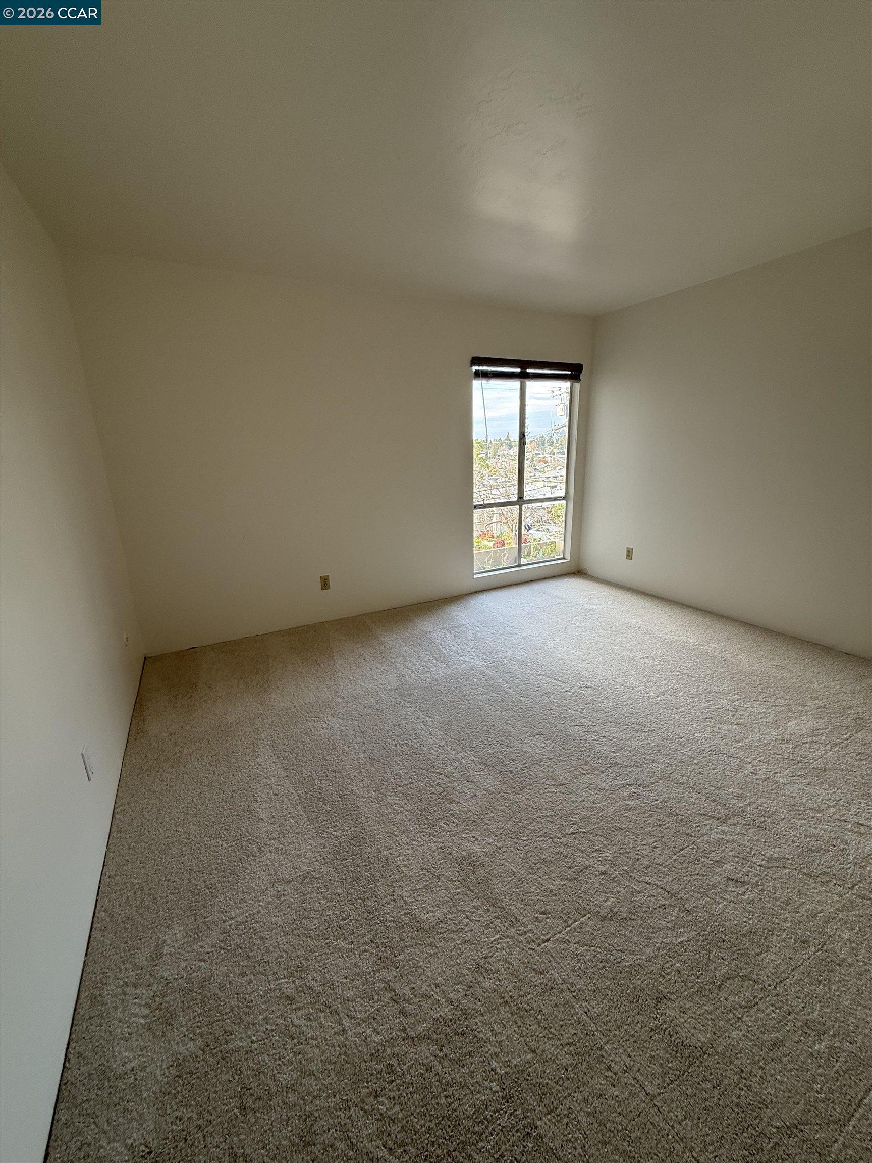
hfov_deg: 85.7
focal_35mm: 14
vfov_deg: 102.1
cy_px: 582
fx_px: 470
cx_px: 436
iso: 80
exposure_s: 1/120
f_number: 2.2
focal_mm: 2.22
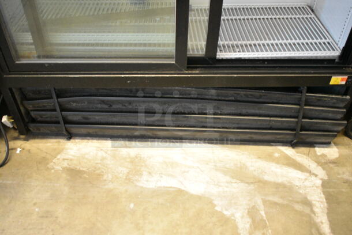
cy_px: 118
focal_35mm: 36
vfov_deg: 37.0
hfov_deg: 53.1
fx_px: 352
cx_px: 176
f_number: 4.5
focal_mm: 24
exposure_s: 1/80
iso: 6400
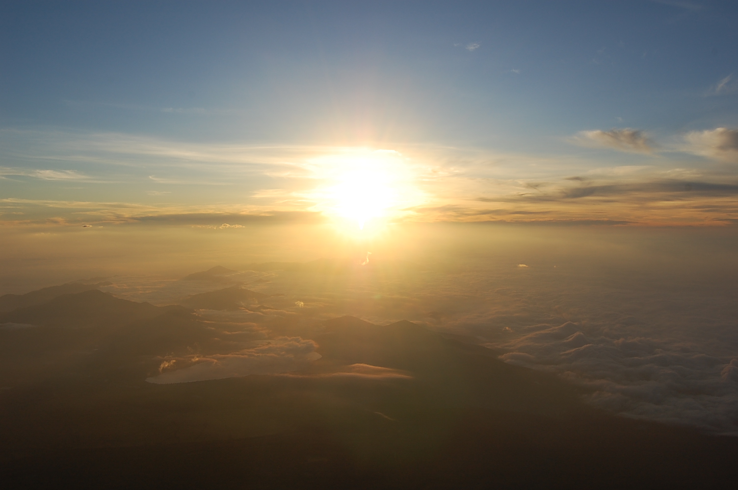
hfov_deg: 53.2
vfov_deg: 36.8
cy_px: 245
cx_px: 369
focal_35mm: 36
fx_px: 737
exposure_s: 1/400
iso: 200
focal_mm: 24
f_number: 10
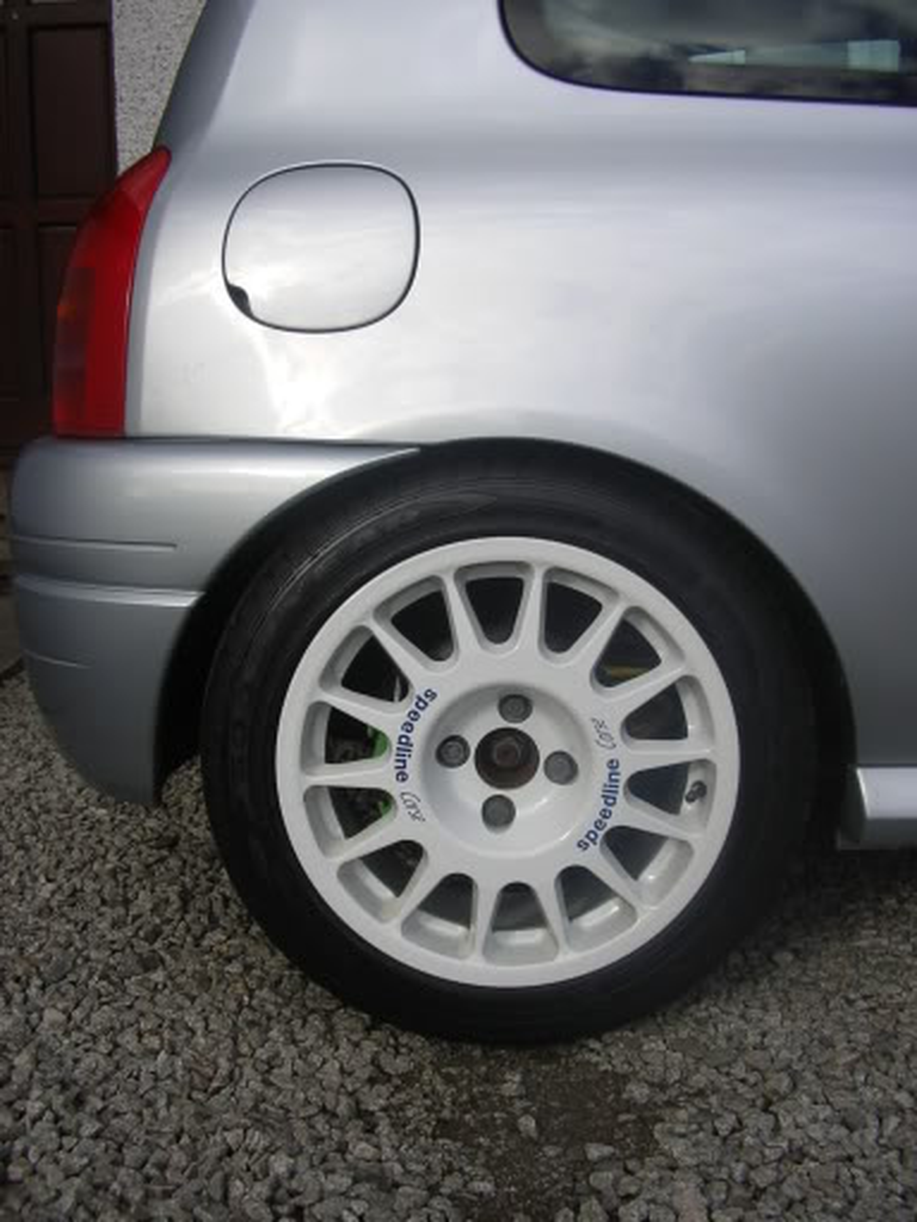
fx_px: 1342
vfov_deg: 49.0
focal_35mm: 38
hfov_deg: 37.7
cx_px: 458
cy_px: 611
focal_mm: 5.8
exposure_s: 1/800
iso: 50
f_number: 2.9
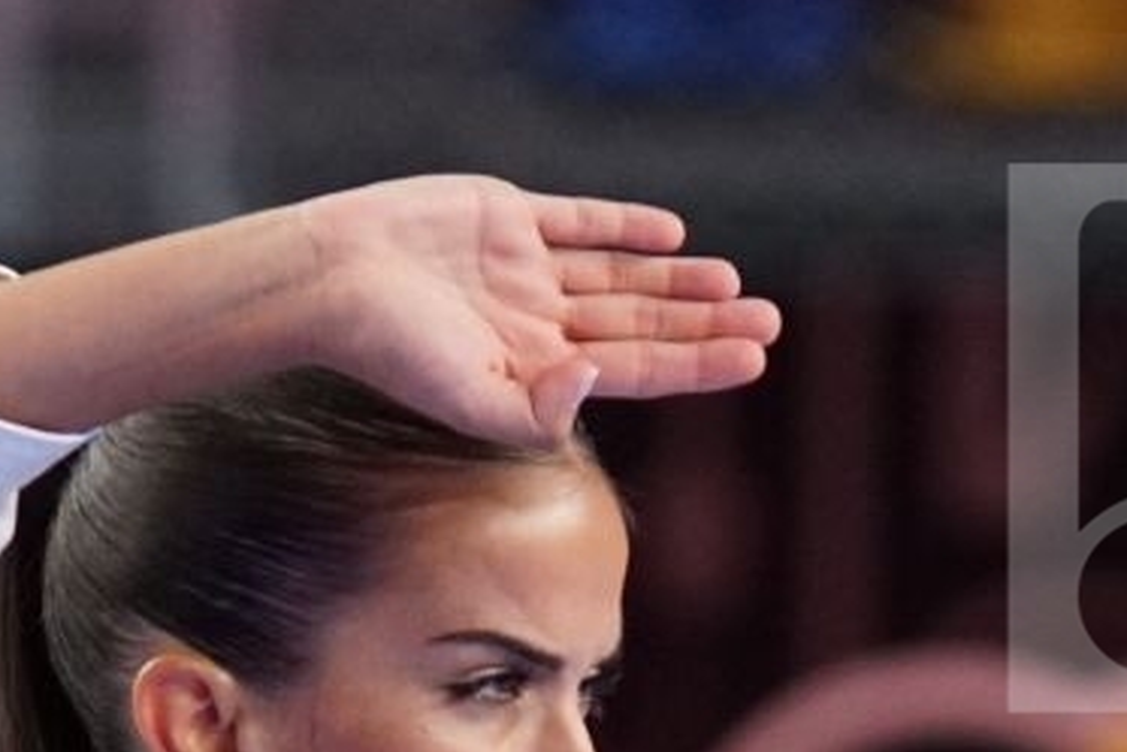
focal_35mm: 1158
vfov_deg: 1.2
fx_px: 36264
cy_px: 1507
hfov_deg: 1.8
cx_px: 1290
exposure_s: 1/400
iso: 1000
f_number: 3.2
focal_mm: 160
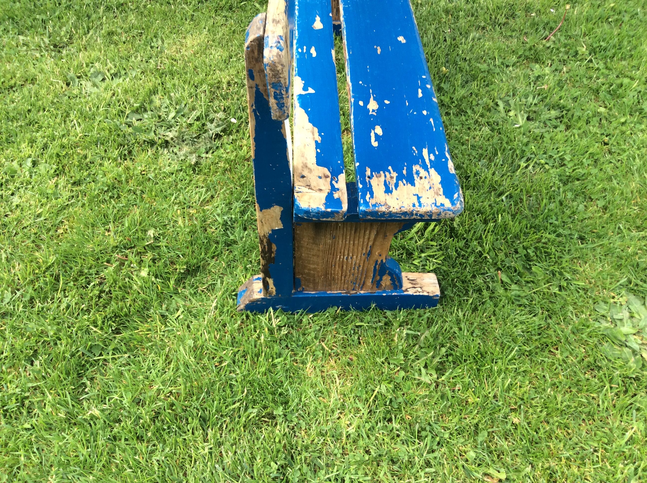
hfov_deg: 56.9
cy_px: 242
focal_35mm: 32
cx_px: 324
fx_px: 597
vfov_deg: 44.1
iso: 32
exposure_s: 1/152
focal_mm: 3.3
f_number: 2.4
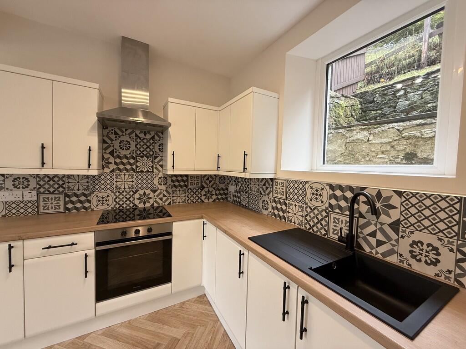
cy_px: 174
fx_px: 188
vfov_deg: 85.7
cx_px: 233
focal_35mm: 14
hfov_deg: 102.1
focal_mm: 2.22
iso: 160
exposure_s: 1/99
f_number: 2.2
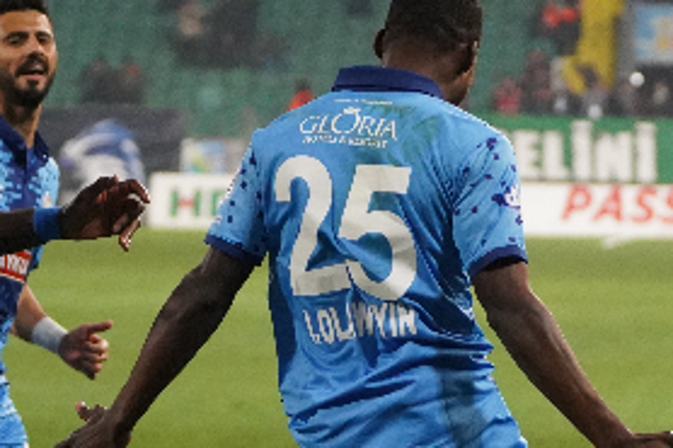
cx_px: 300
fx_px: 6408
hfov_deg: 6.0
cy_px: 323
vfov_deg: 4.0
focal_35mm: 343
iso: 10000
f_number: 5
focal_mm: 119
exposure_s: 1/2000
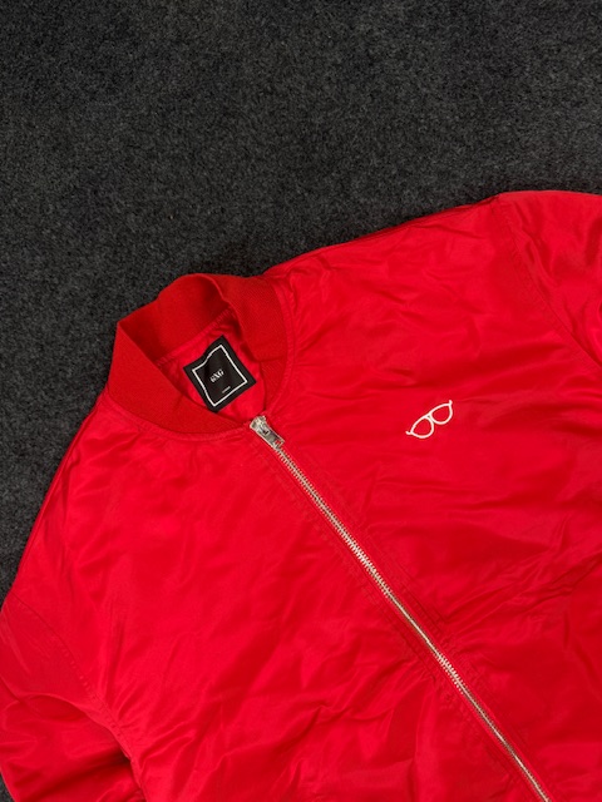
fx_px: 557
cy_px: 401
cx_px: 301
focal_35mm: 24
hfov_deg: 56.8
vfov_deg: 71.6
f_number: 1.78
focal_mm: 6.76
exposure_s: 1/100
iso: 125
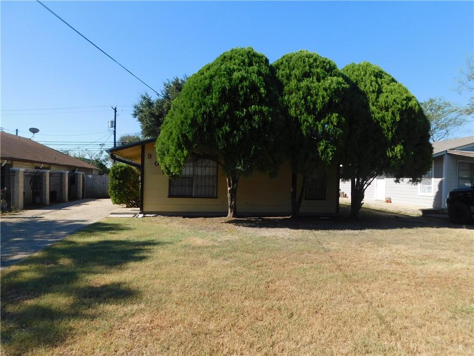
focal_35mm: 23
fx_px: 315
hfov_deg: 73.9
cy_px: 178
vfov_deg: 58.9
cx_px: 237
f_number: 3
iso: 125
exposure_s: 1/1250
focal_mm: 4
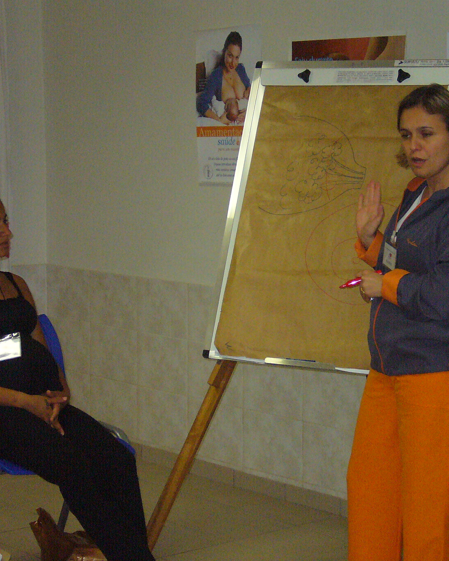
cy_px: 281
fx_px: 1611
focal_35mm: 97
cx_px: 282
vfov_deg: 19.8
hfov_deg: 15.8
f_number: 4.2
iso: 400
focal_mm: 12.3
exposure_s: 1/60
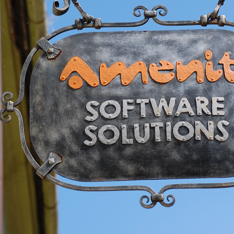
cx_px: 141
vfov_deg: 9.8
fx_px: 1361
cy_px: 62
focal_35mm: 178
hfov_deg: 9.8
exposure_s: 1/500
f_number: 5.6
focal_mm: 62
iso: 200
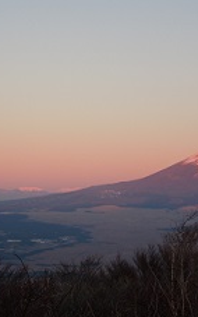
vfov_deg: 22.3
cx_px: 83
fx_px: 802
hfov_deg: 14.1
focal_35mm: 93
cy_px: 179
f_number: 4.2
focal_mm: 9.8
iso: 100
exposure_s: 1/80
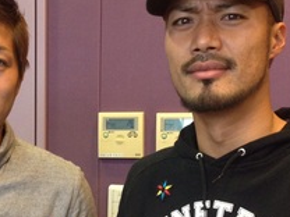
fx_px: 704
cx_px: 102
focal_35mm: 84
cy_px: 163
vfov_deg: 17.5
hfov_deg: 23.2
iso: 160
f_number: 2.4
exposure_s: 1/20
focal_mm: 4.28
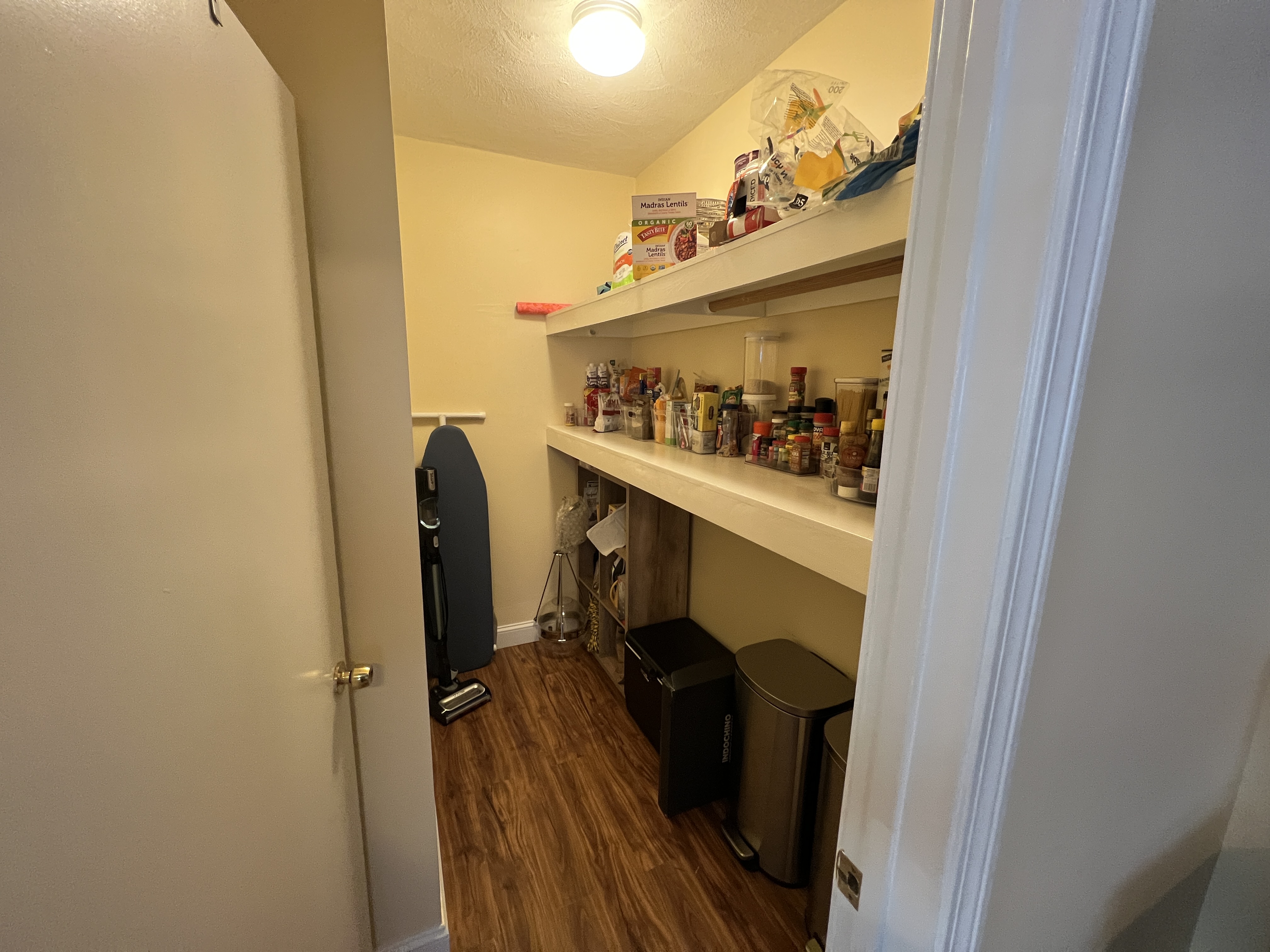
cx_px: 635
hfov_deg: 106.2
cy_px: 476
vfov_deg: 89.9
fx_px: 477
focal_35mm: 13
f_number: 1.8
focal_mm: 1.57
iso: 320
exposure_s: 1/60
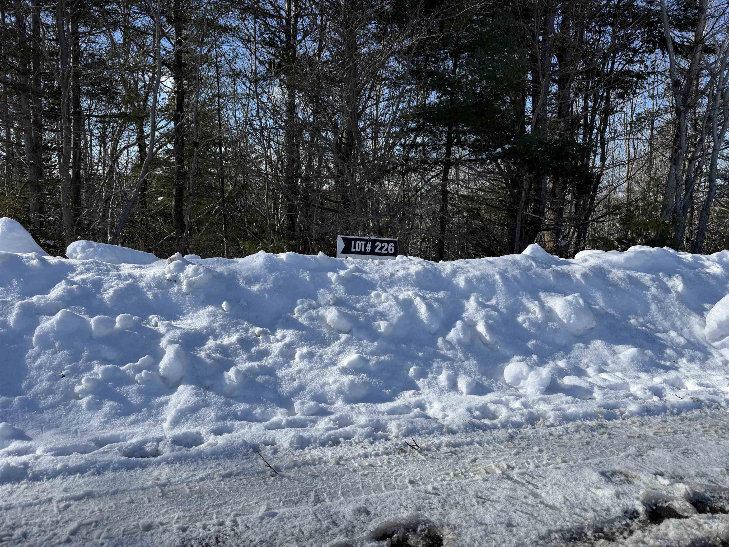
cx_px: 364
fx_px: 505
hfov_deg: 71.6
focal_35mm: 24
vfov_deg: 56.8
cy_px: 274
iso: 80
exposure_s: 1/5319
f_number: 1.78
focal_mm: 6.76
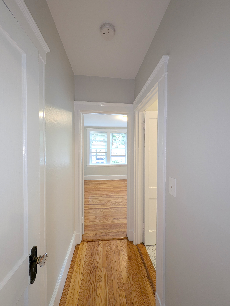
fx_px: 106
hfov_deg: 94.6
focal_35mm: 12
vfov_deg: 110.5
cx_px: 115
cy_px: 153
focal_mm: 2.23
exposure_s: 1/30
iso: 80
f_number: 1.95
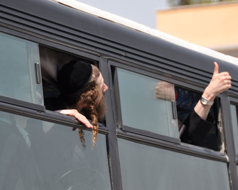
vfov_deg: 4.0
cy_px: 87
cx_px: 84
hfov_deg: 5.0
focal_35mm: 386
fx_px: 2719
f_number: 6.3
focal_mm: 170
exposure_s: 1/640
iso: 200
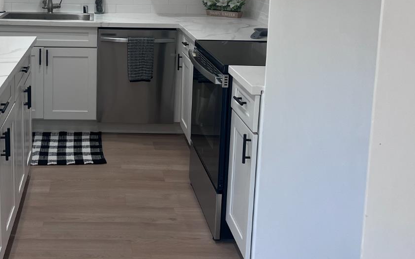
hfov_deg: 39.6
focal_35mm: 49
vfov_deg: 25.6
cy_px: 34
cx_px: 90
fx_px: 554
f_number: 1.5
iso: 64
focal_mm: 5.7
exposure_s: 1/120
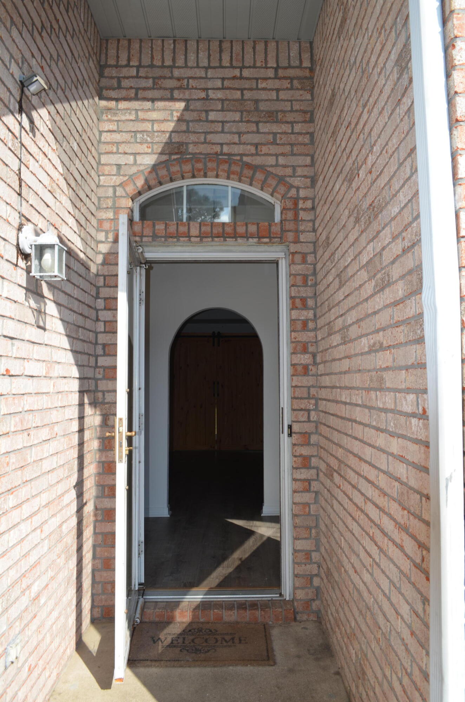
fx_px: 526
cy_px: 351
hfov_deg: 47.7
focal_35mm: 27
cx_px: 232
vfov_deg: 67.5
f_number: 6.7
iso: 100
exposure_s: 1/200
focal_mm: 18
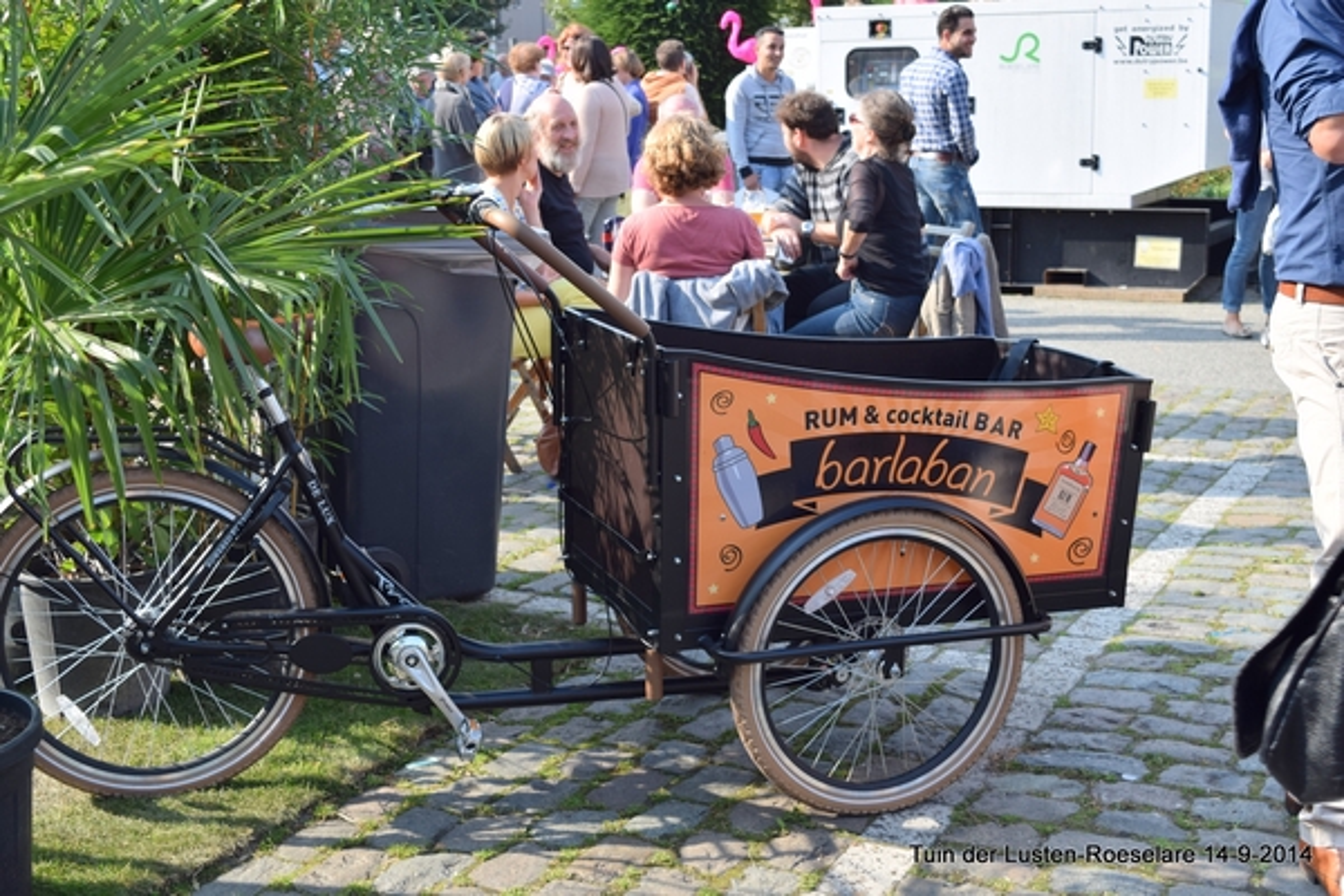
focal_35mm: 48
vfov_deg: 28.1
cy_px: 448
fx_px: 1792
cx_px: 672
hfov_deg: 41.1
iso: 100
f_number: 6.3
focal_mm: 32
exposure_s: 1/160
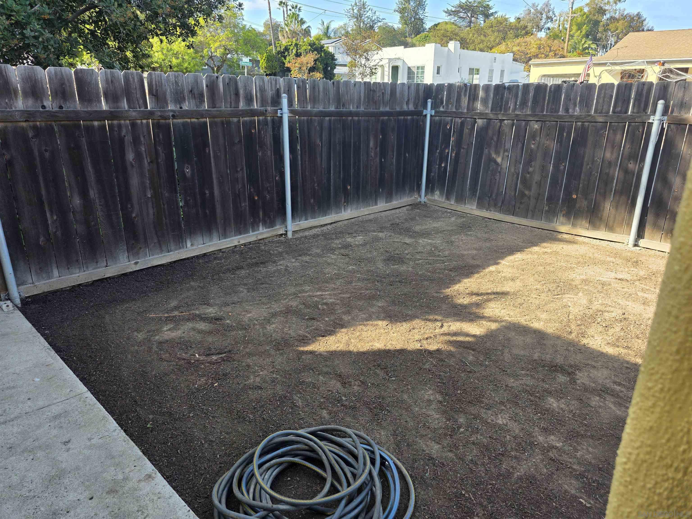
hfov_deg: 73.9
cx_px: 346
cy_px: 260
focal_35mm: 23
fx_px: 460
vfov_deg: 58.9
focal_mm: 6.3
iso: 25
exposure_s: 1/359
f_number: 1.7
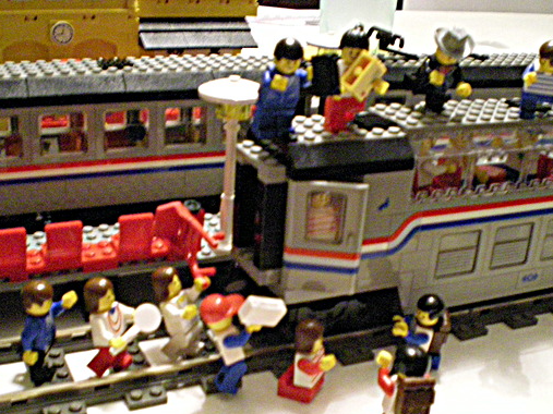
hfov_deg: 39.7
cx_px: 264
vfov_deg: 30.2
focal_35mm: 48
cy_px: 253
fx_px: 767
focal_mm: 6.3
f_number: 3.1
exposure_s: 1/18.1
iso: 800
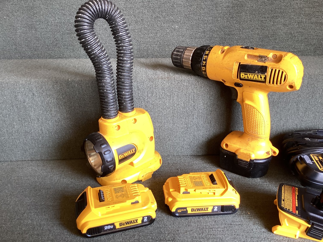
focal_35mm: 31
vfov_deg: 45.4
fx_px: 289
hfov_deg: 58.3
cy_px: 121
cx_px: 162
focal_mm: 3.3
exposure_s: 1/60
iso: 64
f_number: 2.4
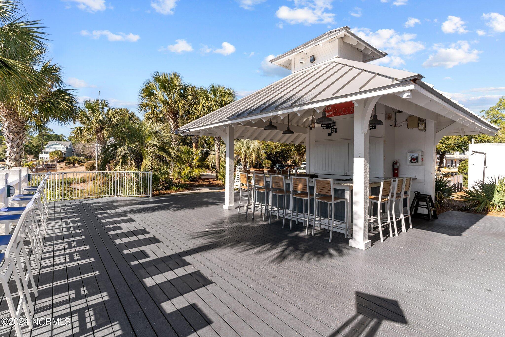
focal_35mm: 17
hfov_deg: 93.3
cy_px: 168
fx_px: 238
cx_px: 252
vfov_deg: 70.4
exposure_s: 1/500
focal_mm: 17
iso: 100
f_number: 5
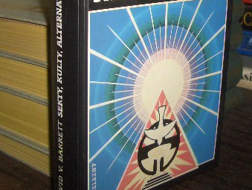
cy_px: 55
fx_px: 481
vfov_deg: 22.2
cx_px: 135
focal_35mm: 66
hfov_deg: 29.4
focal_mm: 5.8
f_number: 2.6
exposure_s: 1/60
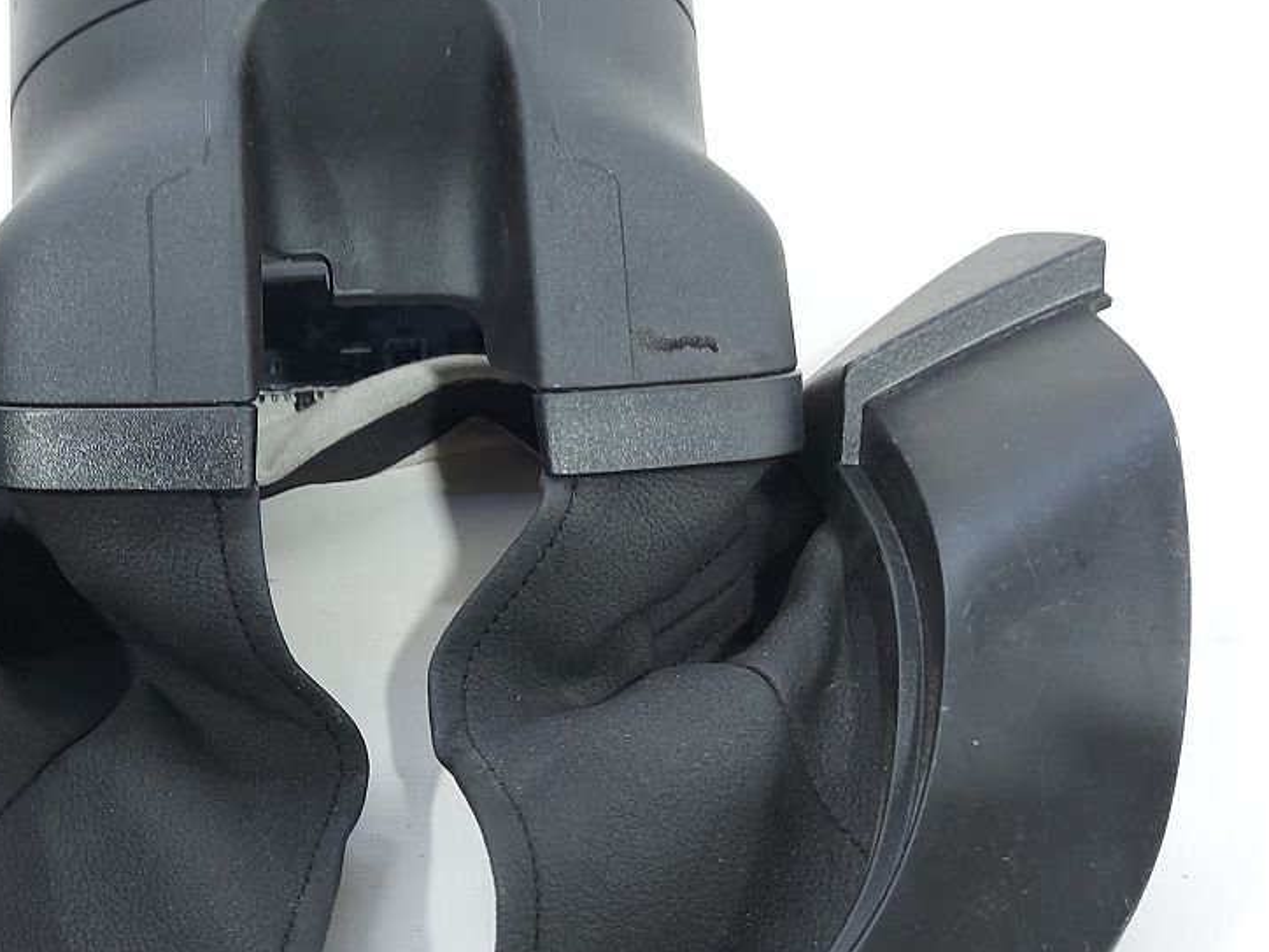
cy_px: 507
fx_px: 1686
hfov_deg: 40.3
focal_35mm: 46
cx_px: 350
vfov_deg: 31.5
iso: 125
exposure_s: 1/50
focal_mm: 5.23
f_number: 1.8
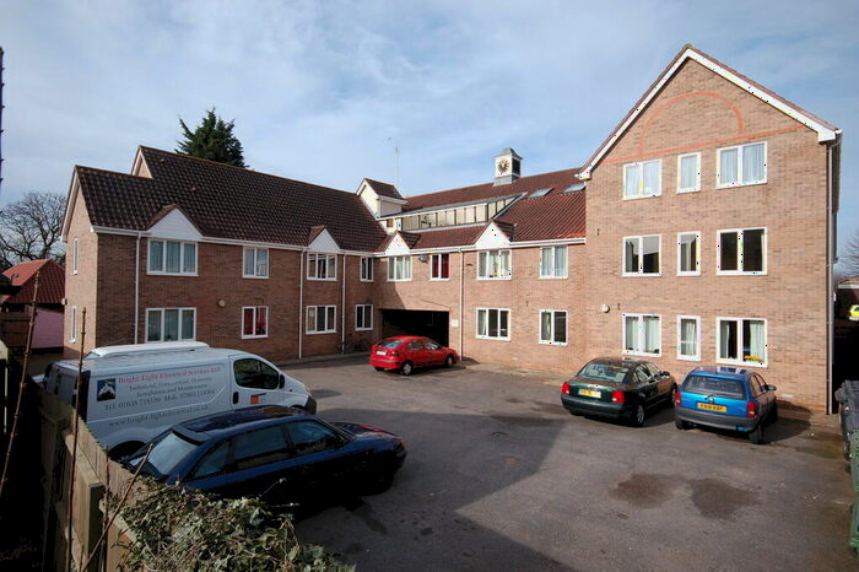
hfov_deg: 85.4
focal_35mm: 20
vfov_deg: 63.2
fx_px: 465
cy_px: 286
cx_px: 430
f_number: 9
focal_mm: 13
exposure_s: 1/320
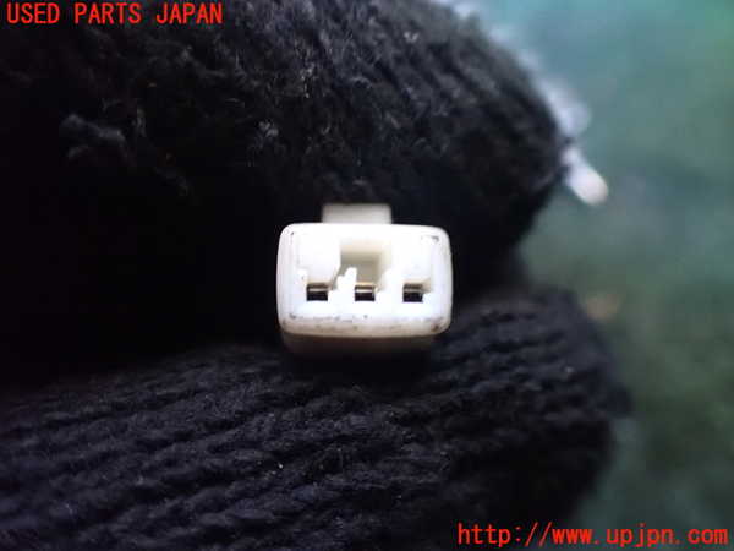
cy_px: 276
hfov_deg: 60.0
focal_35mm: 30
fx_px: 636
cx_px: 367
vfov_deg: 46.8
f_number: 2.3
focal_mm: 5.4
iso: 1600
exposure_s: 1/25
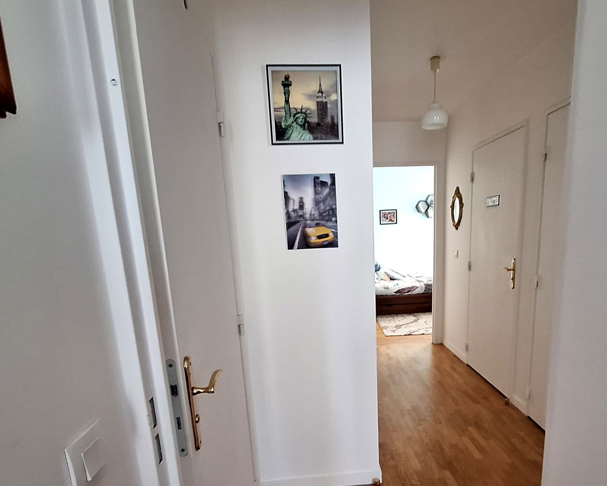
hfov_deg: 79.9
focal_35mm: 20
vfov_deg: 67.0
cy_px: 307
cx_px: 348
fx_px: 359
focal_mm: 1.74
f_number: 2.2
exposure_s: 1/25
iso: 160
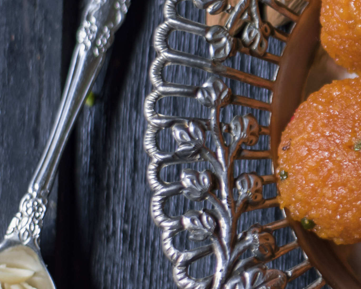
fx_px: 2158
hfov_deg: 9.3
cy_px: 111
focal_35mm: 202
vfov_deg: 7.7
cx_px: 558
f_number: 1.8
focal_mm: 50
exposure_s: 1/100
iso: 250
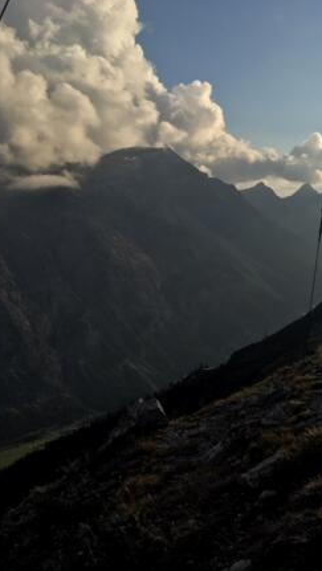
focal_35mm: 43
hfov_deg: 25.3
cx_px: 376
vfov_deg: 47.3
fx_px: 652
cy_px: 286
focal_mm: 4.15
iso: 25
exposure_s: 1/3663
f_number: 2.2
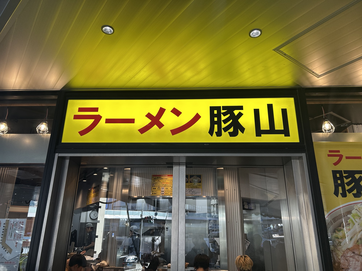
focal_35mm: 26
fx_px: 272
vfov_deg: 53.1
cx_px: 181
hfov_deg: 67.3
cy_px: 136
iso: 40
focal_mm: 5.7
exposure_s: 1/233
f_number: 1.5
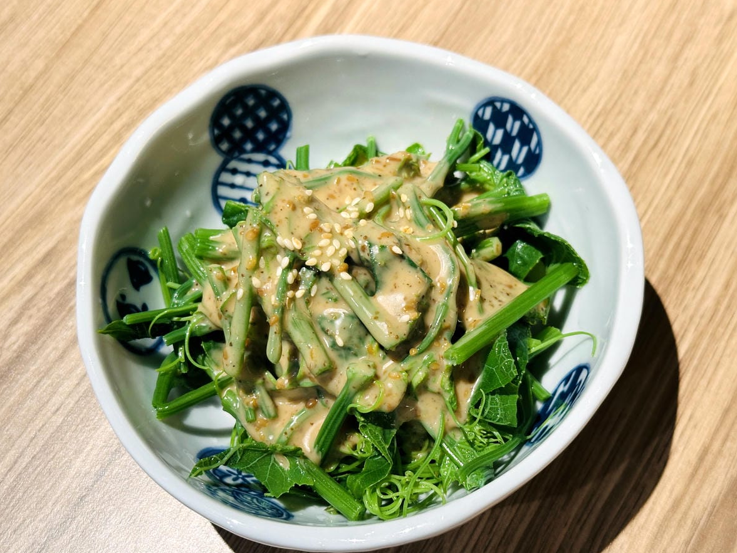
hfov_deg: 38.9
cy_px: 278
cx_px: 365
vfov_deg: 29.7
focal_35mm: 49
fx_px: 1043
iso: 200
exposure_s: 1/40
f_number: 1.78
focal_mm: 6.86
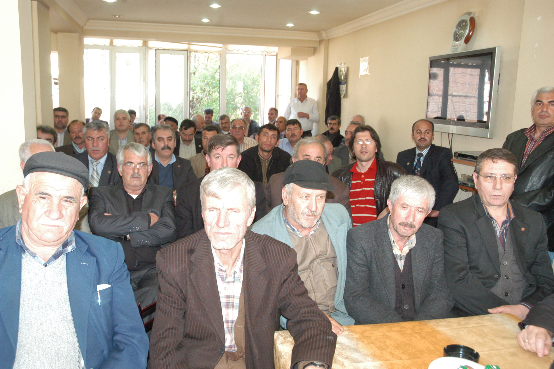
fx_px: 507
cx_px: 277
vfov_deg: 39.9
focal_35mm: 33
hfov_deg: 57.3
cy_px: 184
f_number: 4.8
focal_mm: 22
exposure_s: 1/90
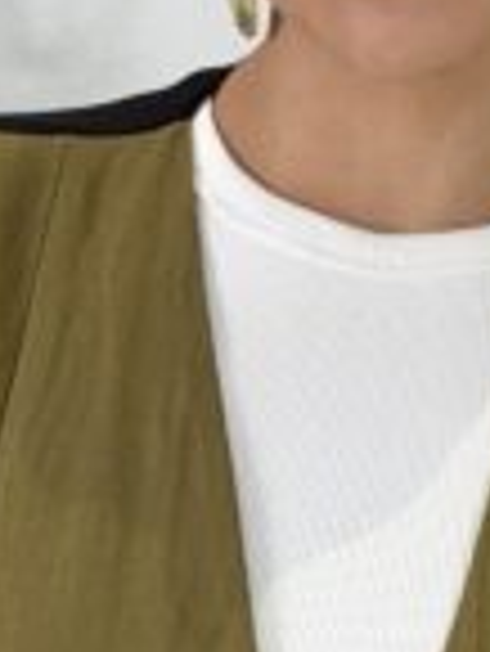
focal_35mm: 265
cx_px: 391
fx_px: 4994
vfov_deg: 7.4
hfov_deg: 5.6
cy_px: 881
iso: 64
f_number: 1.78
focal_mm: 6.76
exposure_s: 1/437
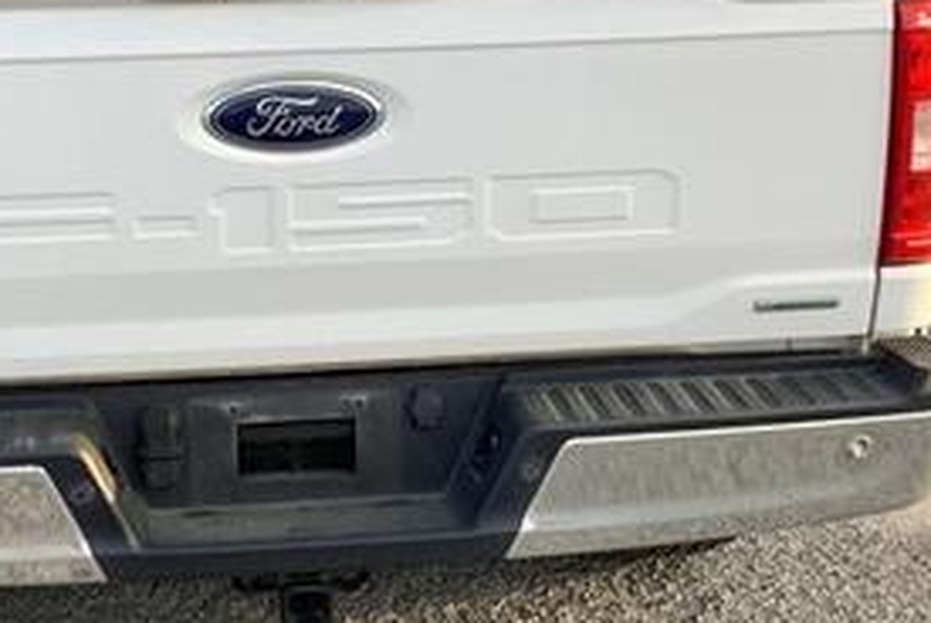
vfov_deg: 22.8
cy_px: 156
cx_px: 271
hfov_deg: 33.4
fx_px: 1527
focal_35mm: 59
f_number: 2.4
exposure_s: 1/133
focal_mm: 3.3
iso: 25
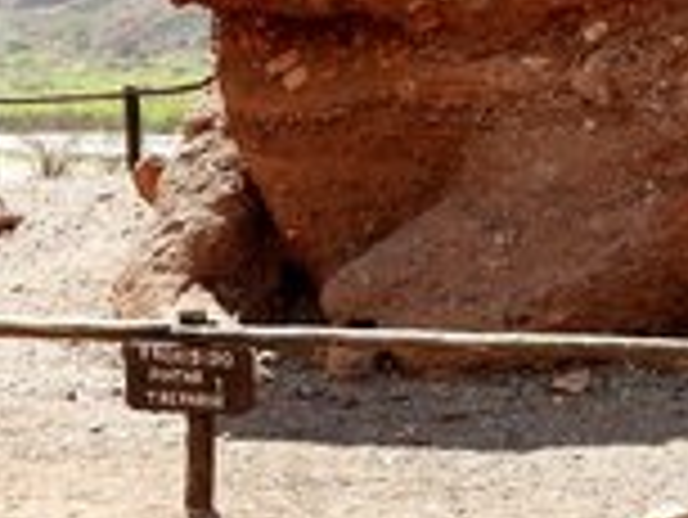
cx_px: 589
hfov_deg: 13.6
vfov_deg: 10.1
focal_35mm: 144
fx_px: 2864
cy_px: -122
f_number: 4
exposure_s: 1/320
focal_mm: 9.9
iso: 100
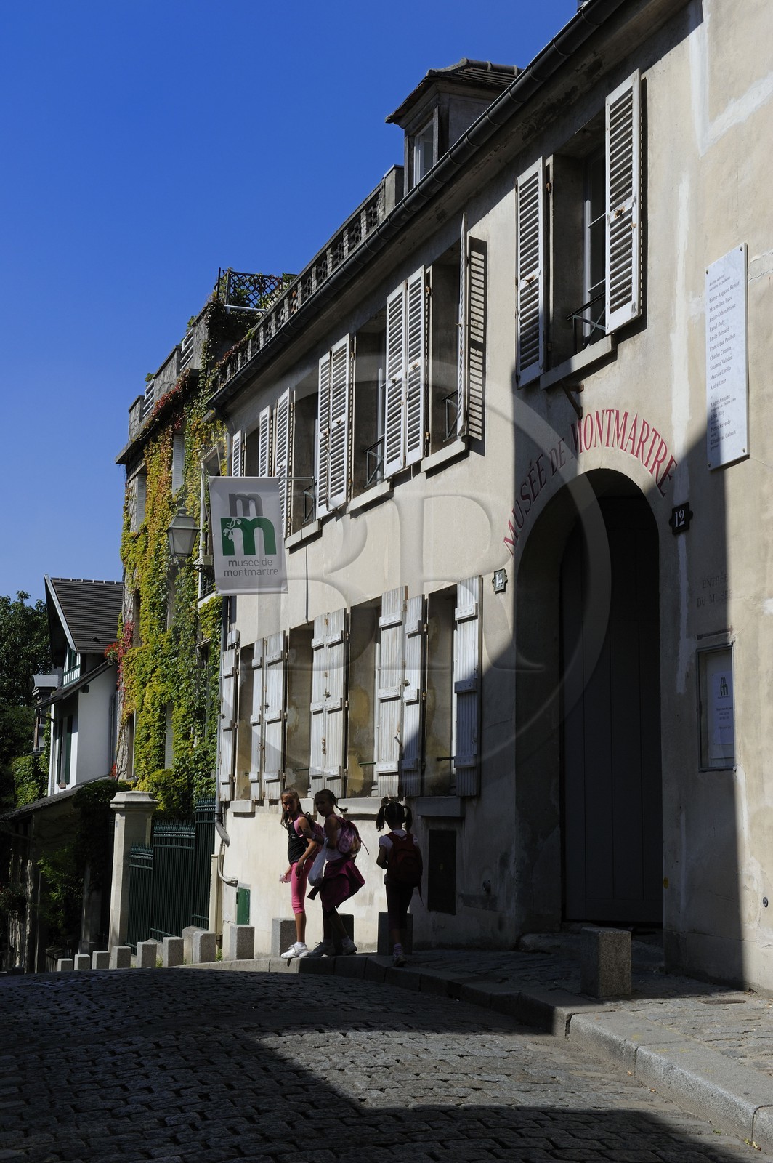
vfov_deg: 36.3
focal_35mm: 55
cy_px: 582
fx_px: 1774
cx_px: 386
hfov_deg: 24.6
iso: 200
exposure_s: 1/160
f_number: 18
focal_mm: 55
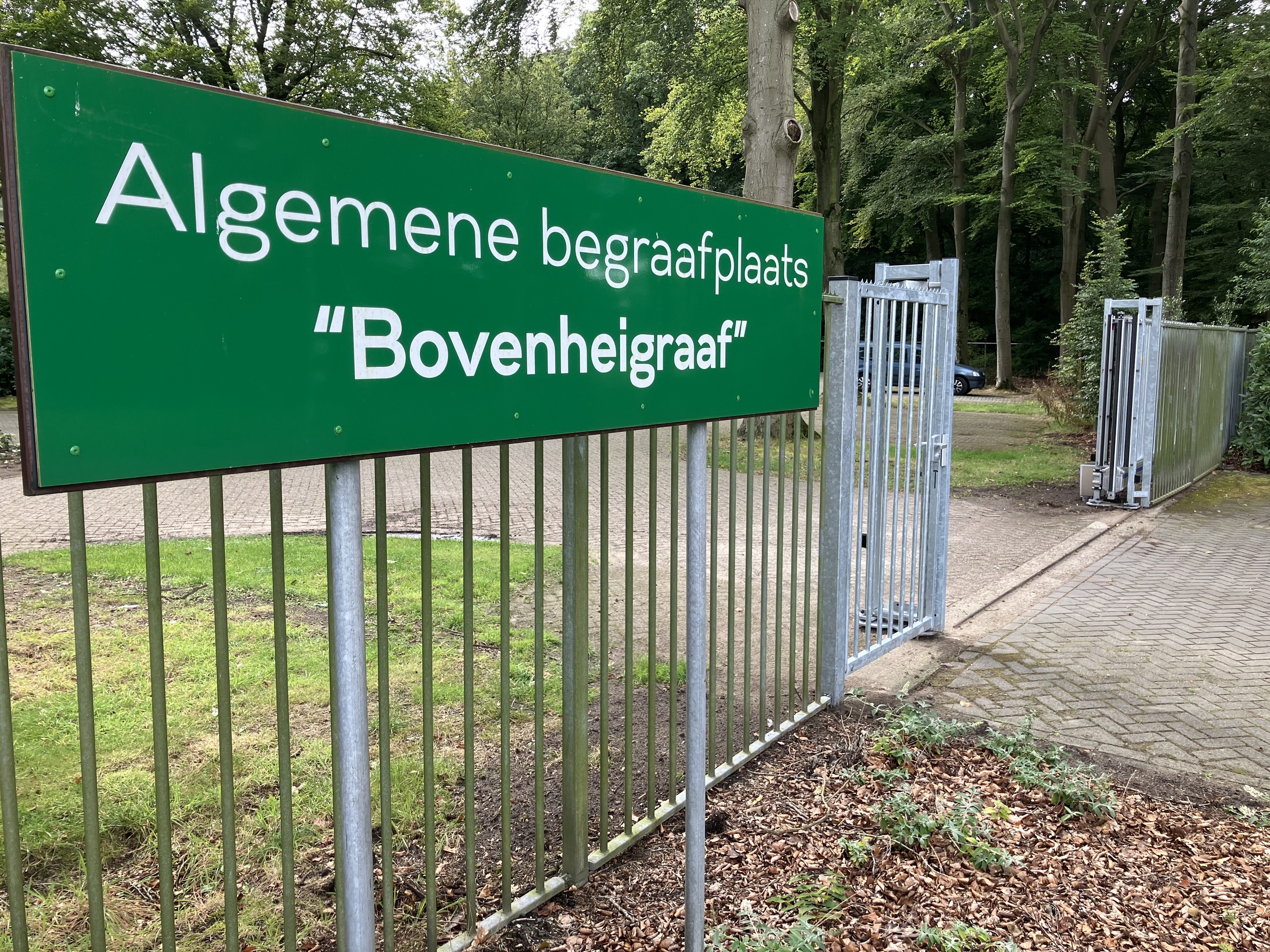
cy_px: 476
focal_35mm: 28
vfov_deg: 49.7
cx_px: 635
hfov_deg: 63.4
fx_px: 1027
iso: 25
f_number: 1.8
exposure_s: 1/209
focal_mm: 3.99
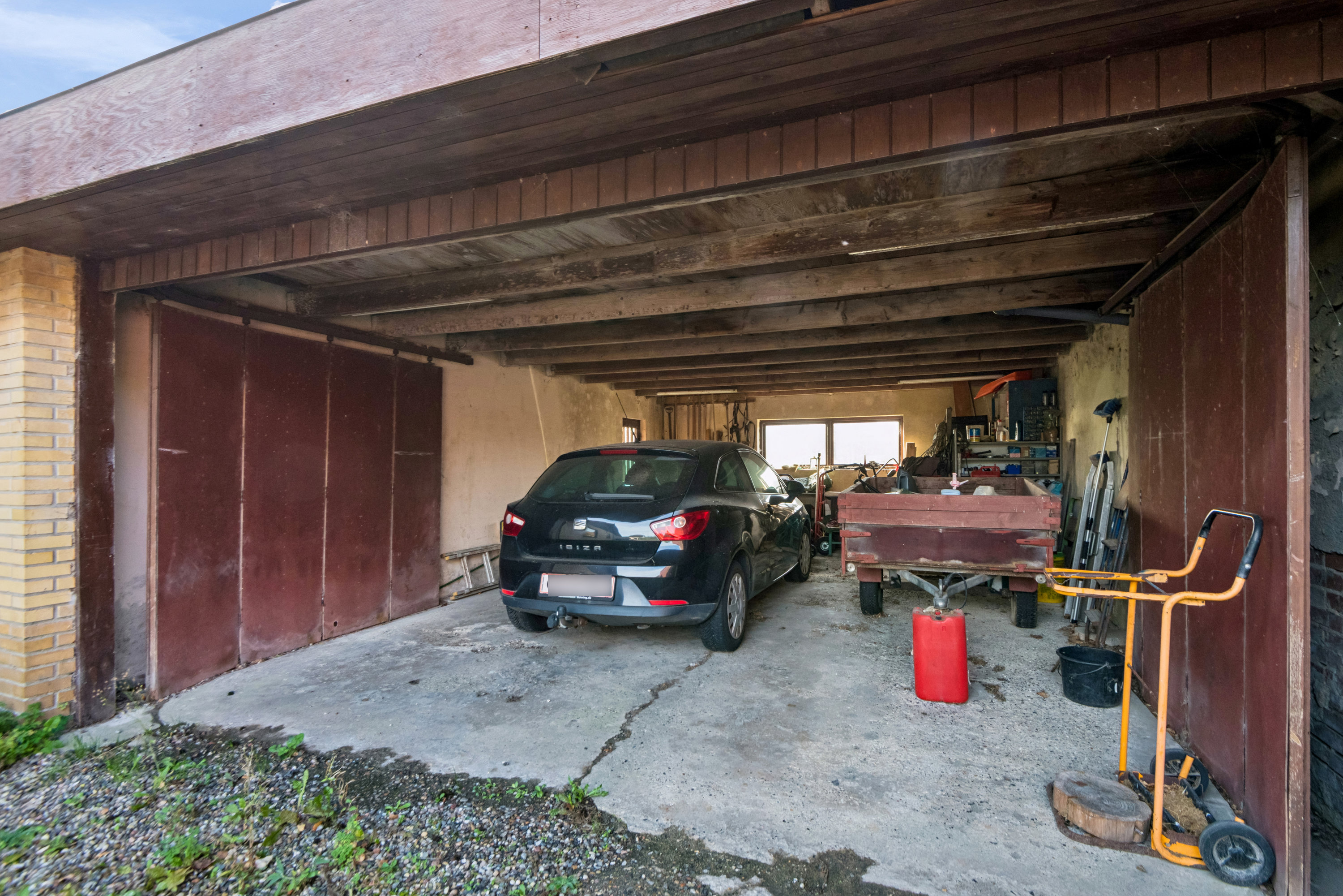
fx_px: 634
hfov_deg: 93.3
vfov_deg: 70.4
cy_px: 448
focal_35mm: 17
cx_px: 672
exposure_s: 1/40
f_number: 11
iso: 800
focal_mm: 17
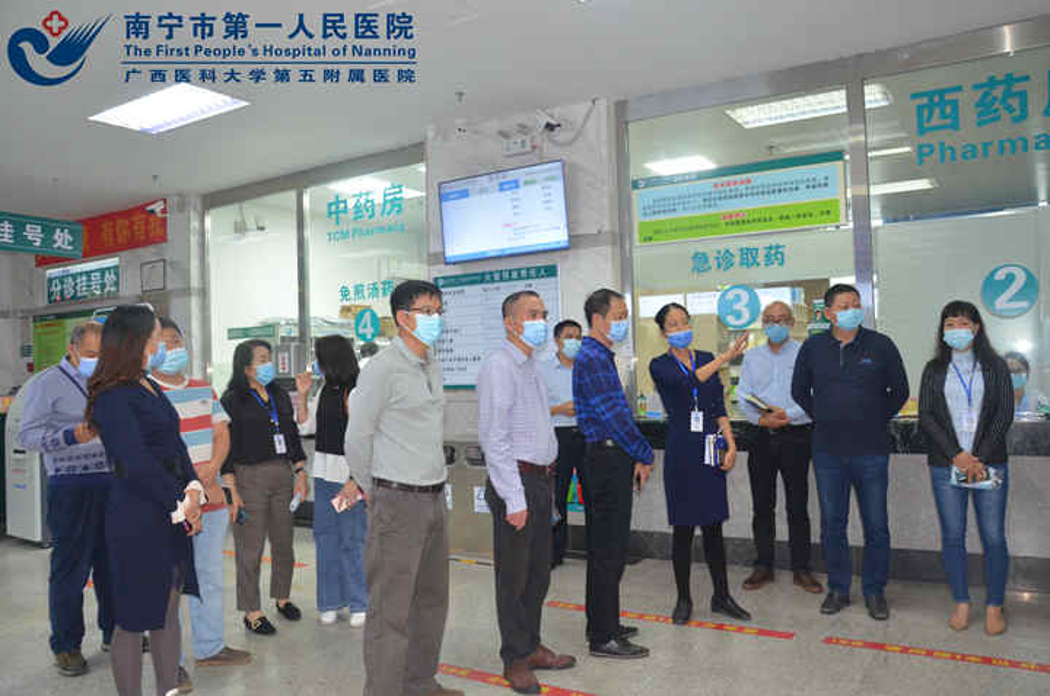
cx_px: 525
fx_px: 786
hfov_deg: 67.5
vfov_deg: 47.7
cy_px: 348
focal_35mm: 27
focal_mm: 18
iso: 1600
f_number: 5.6
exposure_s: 1/60
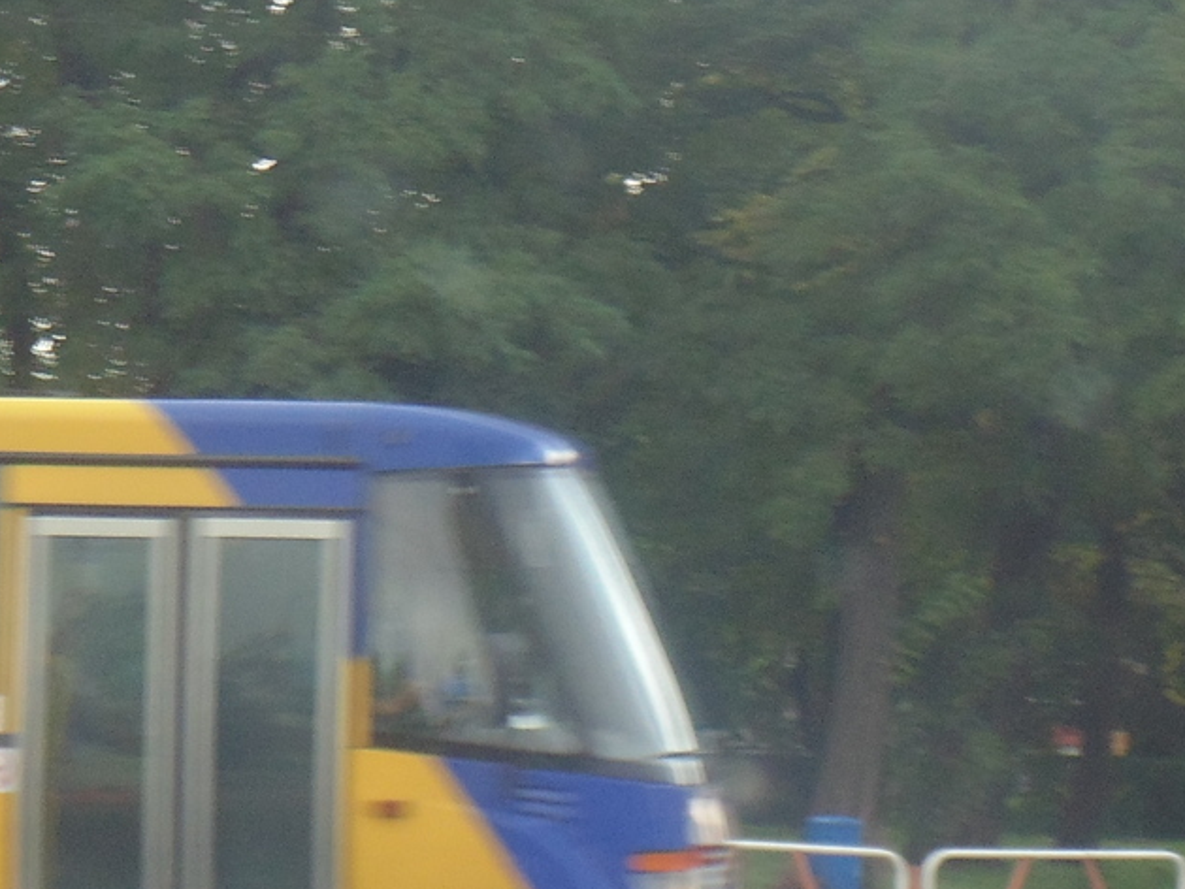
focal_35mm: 241
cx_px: -55
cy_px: 435
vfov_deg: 6.2
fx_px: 8252
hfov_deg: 8.2
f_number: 4.3
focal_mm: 14.1
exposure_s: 1/30
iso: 80
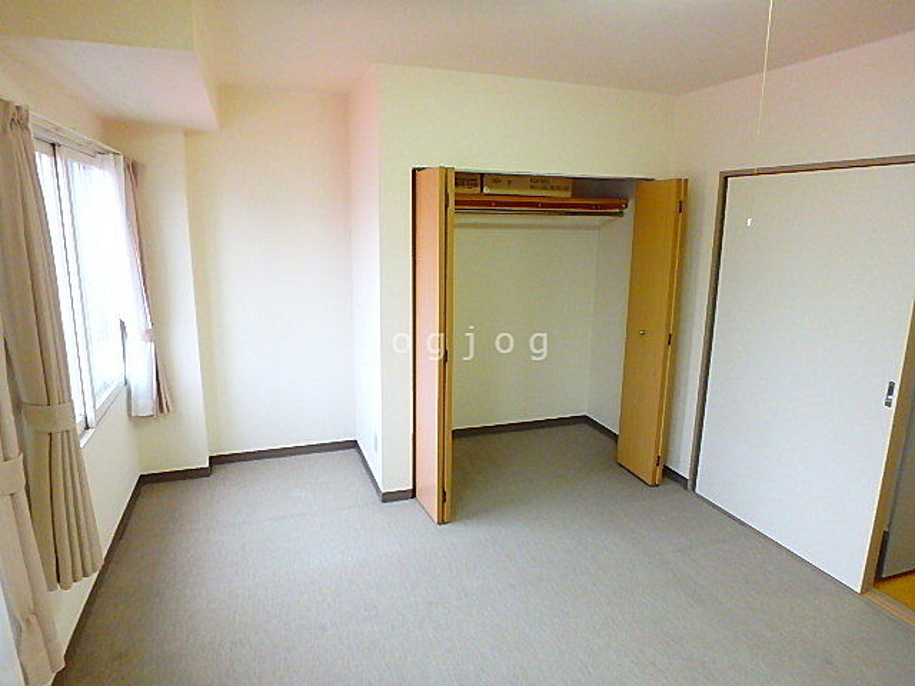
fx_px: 555
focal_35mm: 21
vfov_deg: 63.4
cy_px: 343
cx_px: 458
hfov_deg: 79.0
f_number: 3.5
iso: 500
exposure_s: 1/30
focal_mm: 3.7
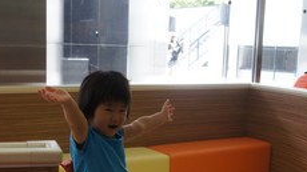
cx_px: 144
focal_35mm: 63
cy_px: 152
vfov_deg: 18.8
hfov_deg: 33.4
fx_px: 512
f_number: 5
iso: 800
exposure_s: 1/250
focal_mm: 23
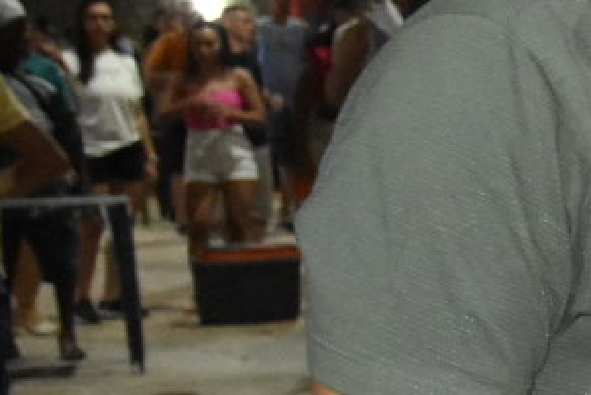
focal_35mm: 186
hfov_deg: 9.4
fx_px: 3050
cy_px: 403
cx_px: 1579
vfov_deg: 7.4
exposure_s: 1/100
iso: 3200
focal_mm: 23
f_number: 4
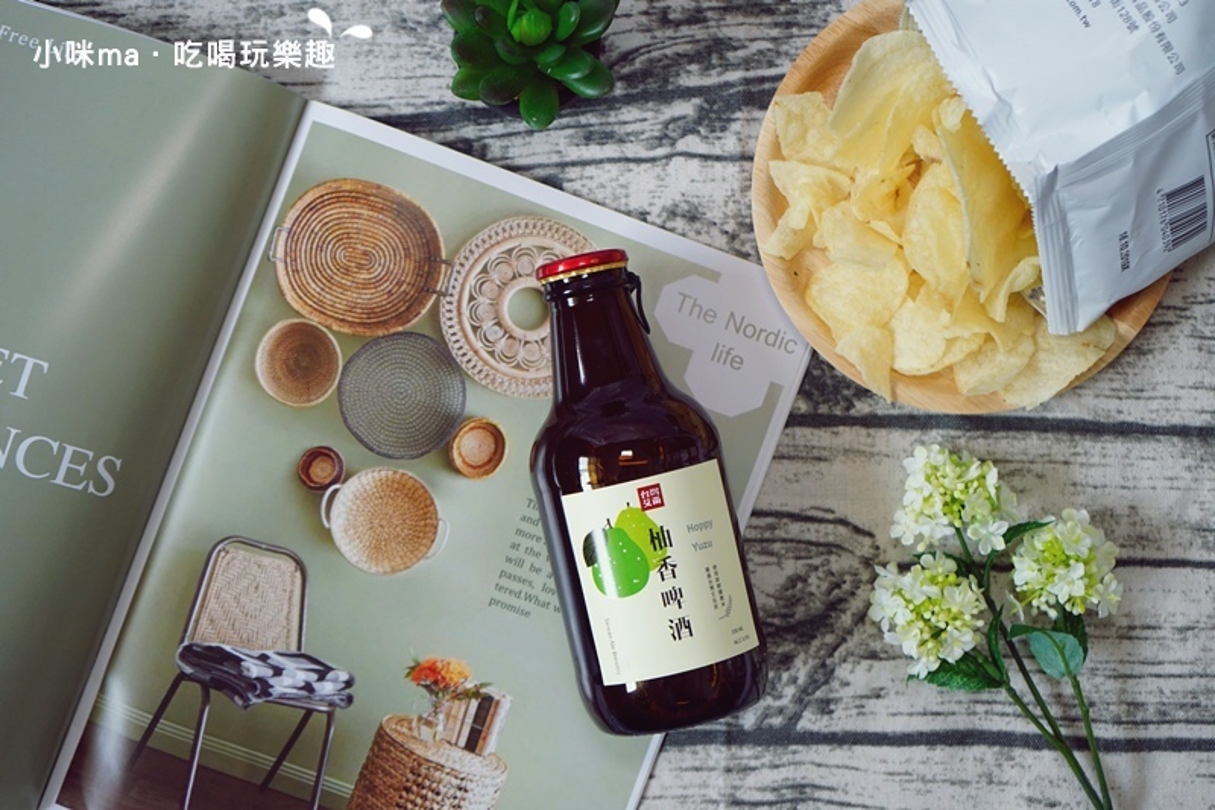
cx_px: 608
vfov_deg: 27.0
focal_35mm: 50
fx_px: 1687
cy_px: 405
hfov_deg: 39.6
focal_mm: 50
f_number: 4.5
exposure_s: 1/60
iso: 800
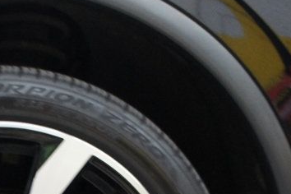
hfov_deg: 24.7
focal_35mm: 78
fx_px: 630
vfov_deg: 16.4
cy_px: 263
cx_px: -6
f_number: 3.5
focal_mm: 18
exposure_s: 1/50
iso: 1600
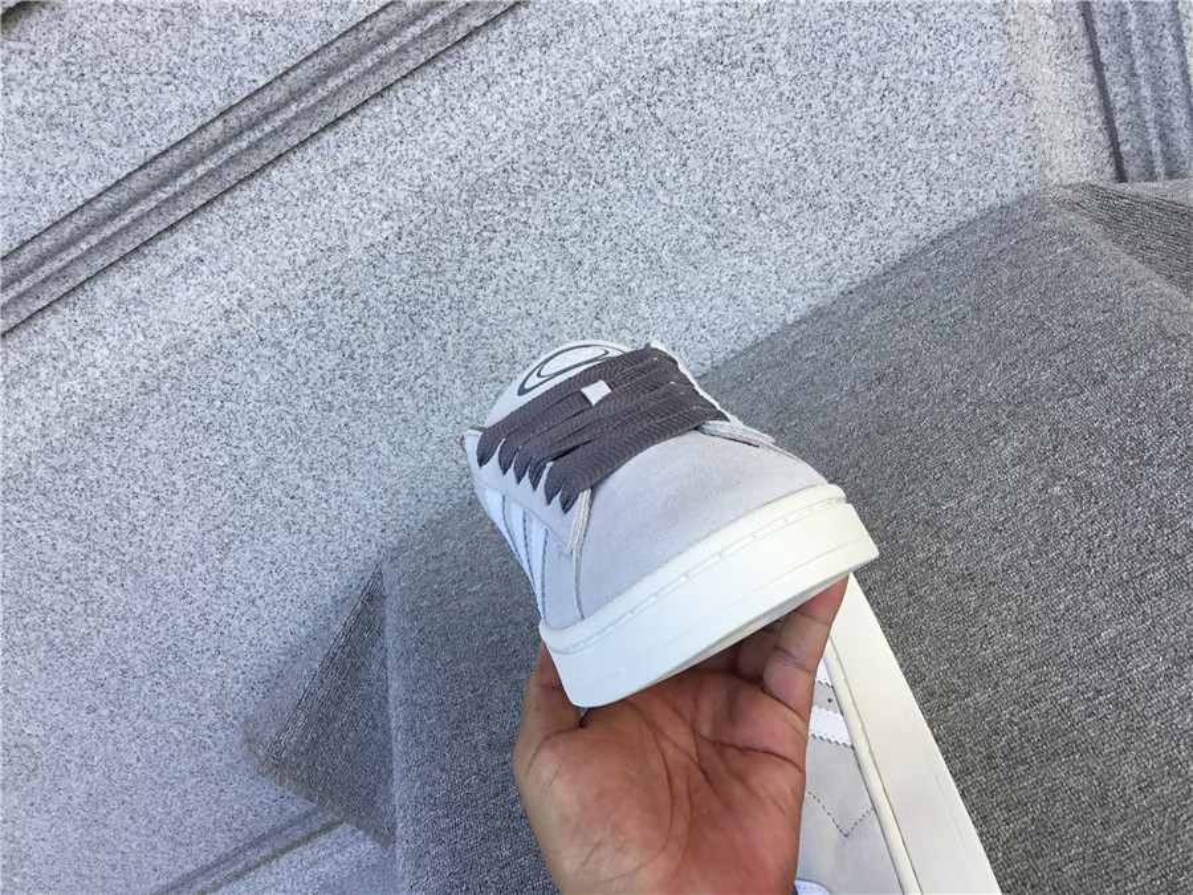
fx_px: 1068
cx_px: 596
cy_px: 448
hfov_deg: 58.4
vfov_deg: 45.4
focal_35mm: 31
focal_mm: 3.3
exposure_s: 1/129
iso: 25
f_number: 2.4
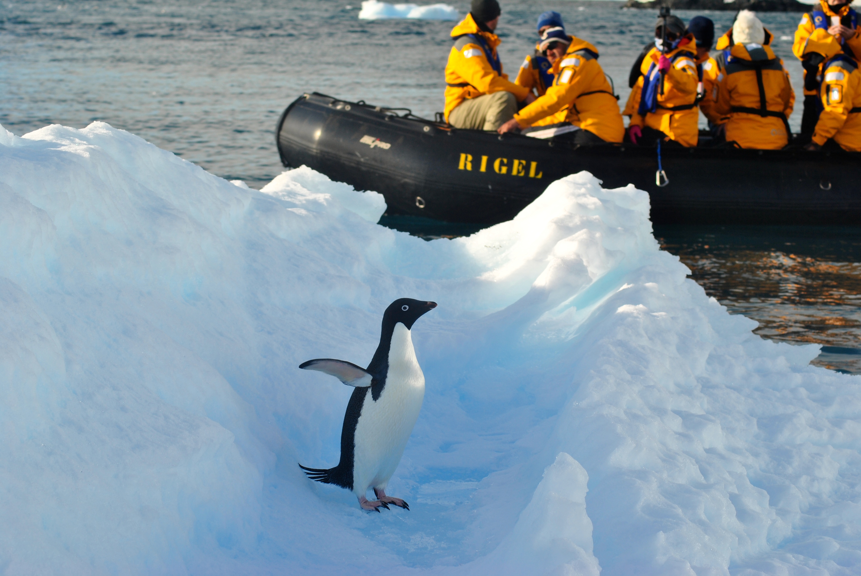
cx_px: 430
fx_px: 2514
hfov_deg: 19.4
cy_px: 288
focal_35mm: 105
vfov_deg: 13.1
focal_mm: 70
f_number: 10
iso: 110
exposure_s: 1/250
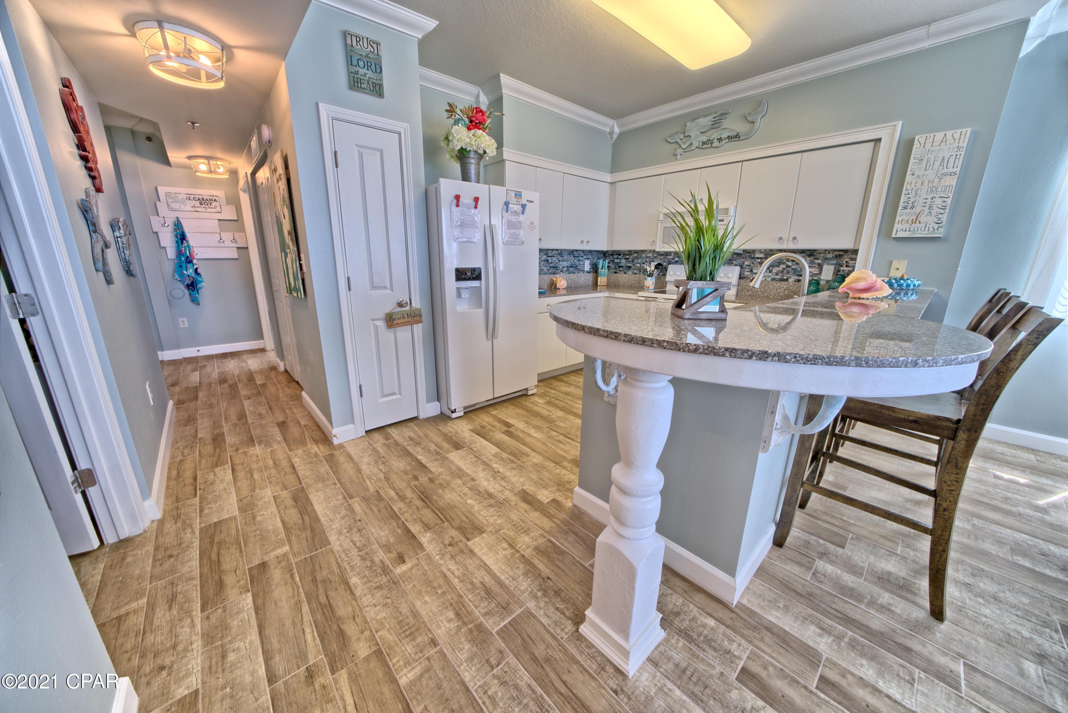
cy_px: 356
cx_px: 534
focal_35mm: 12
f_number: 19
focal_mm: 12
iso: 200
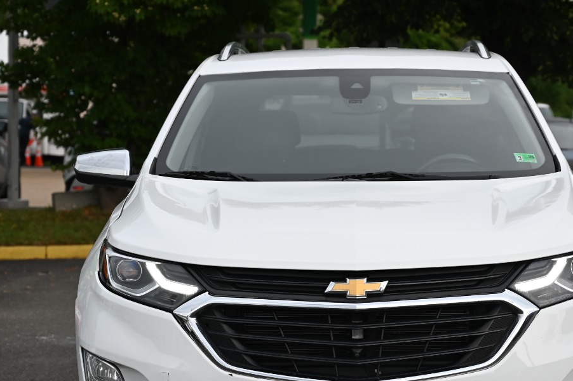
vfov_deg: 10.8
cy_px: 297
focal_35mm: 126
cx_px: 357
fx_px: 2004
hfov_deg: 16.3
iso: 200
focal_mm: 70
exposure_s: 1/250
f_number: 4.5
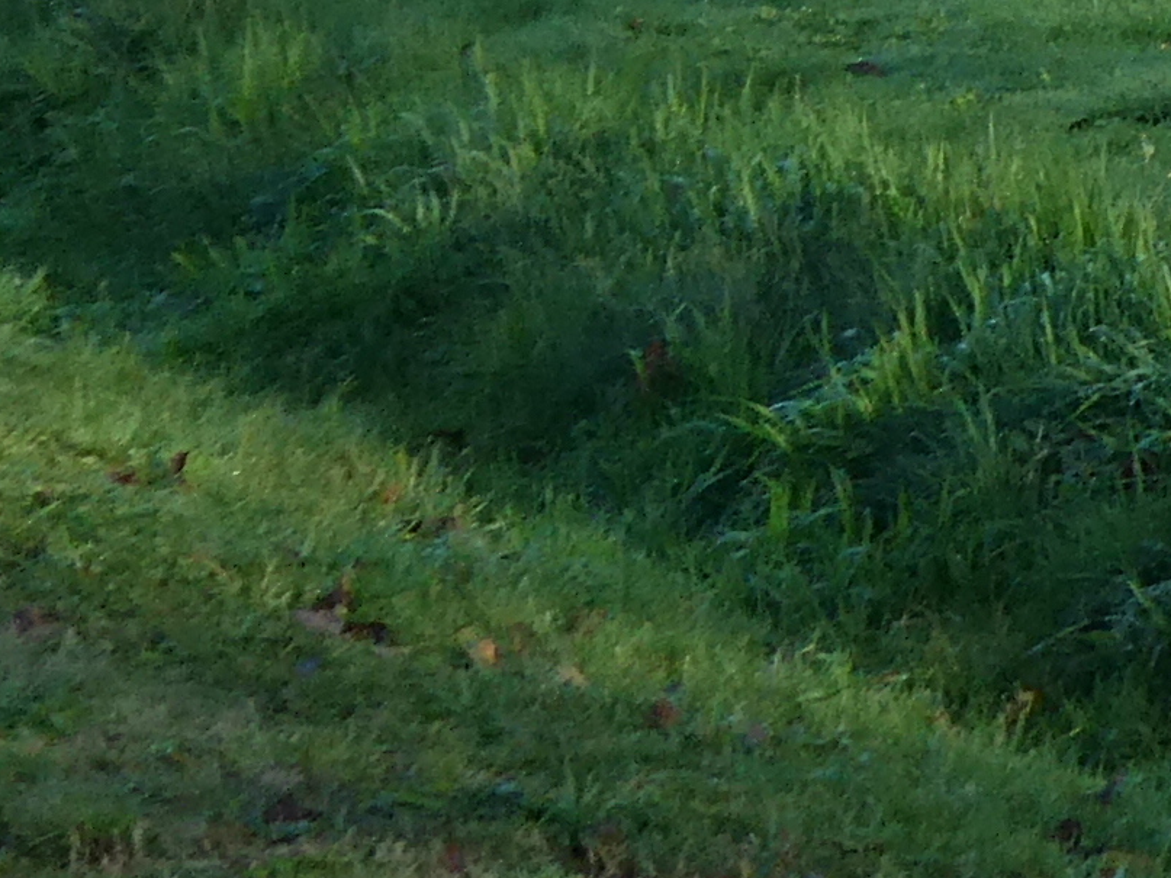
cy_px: -1242
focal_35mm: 257
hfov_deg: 7.4
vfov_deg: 5.6
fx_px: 8693
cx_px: 2259
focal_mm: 7.2
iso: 80
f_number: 3.8
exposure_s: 1/200
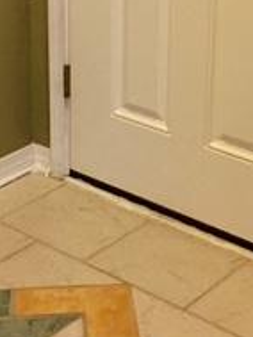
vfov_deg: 19.6
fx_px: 954
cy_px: 20
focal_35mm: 98
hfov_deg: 15.1
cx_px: 110
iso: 100
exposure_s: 1/15
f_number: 2.2
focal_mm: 4.15
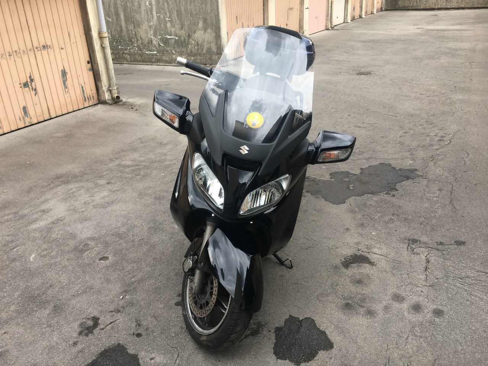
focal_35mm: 29
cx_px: 244
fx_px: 409
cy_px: 183
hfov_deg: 61.7
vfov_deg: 48.2
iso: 25
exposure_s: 1/202
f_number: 2.2
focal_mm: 4.15
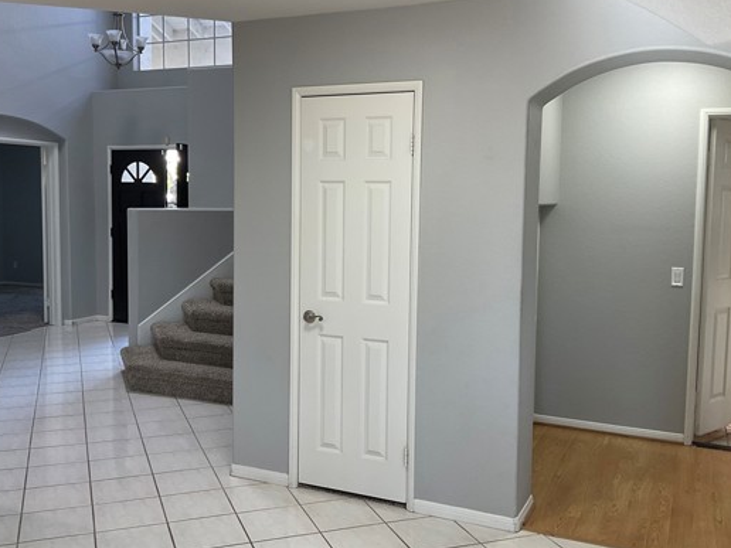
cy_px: 256
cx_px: 343
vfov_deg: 39.6
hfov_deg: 51.3
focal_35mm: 36
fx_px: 760
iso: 40
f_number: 1.8
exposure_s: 1/60
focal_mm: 3
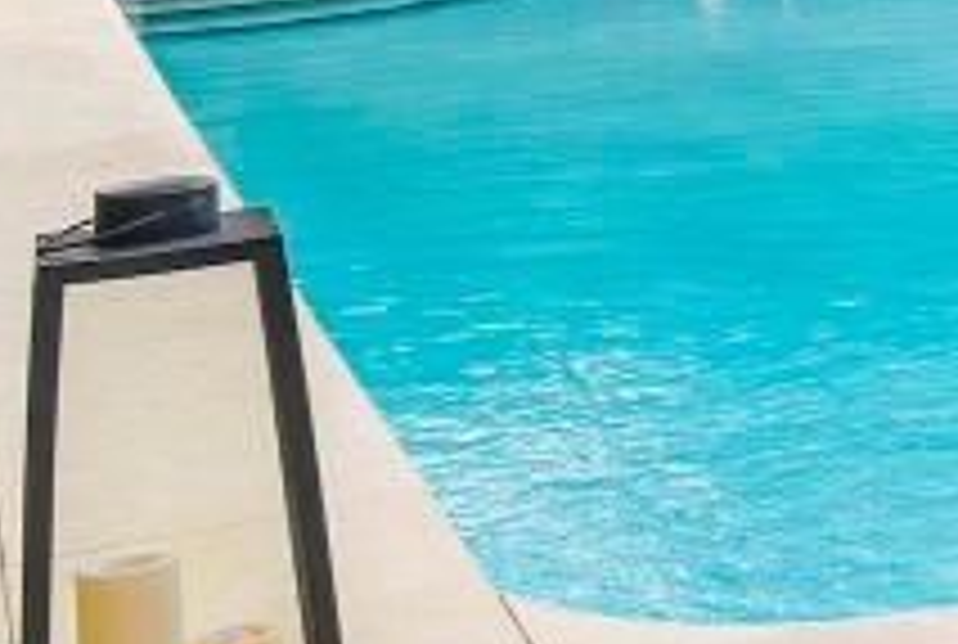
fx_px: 2587
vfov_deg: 13.4
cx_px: 2541
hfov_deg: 13.0
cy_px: -306
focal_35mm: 97
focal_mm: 18
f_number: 8
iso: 200
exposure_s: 1/30
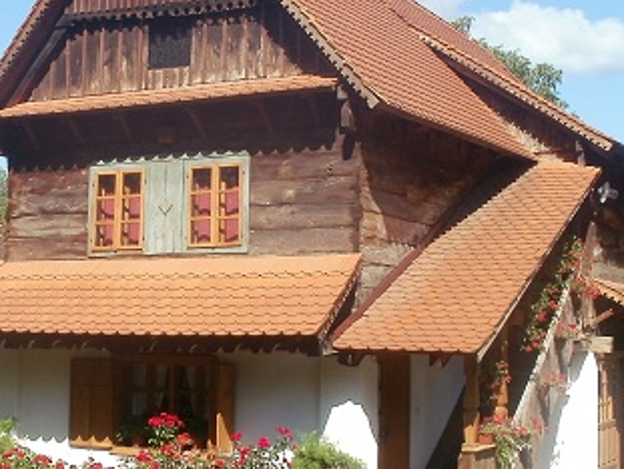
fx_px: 1335
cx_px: 161
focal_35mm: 74
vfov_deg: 19.9
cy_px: 194
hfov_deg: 26.0
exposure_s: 1/320
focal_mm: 6.3
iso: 100
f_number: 5.6
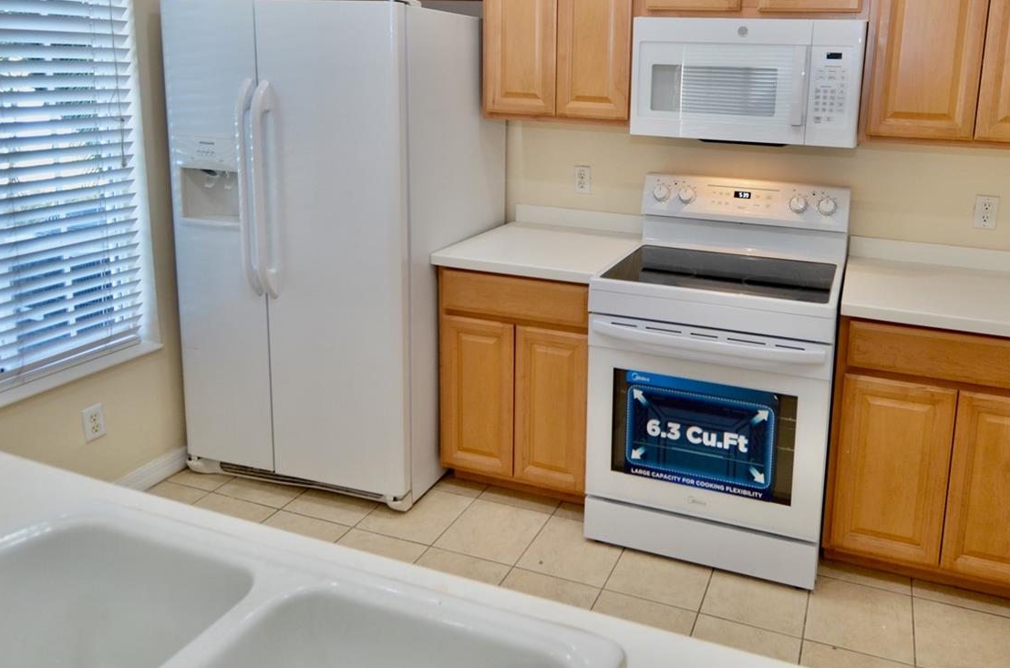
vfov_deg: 48.4
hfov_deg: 68.7
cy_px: 214
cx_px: 617
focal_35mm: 26
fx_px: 728
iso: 400
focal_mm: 12
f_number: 4
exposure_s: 1/60
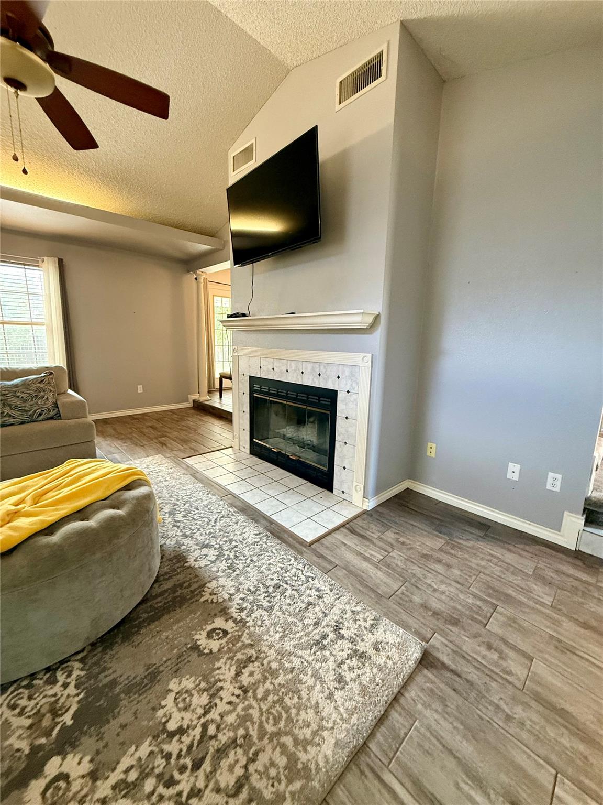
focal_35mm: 14
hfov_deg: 85.7
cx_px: 302
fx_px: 325
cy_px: 402
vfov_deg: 102.1
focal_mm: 2.22
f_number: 2.2
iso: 500
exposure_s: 1/60
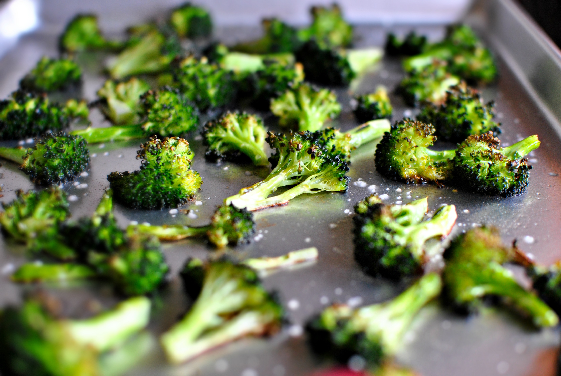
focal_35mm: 52
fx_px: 819
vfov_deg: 25.8
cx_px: 280
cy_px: 188
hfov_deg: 37.8
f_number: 2.5
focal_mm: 35
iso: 400
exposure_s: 1/125
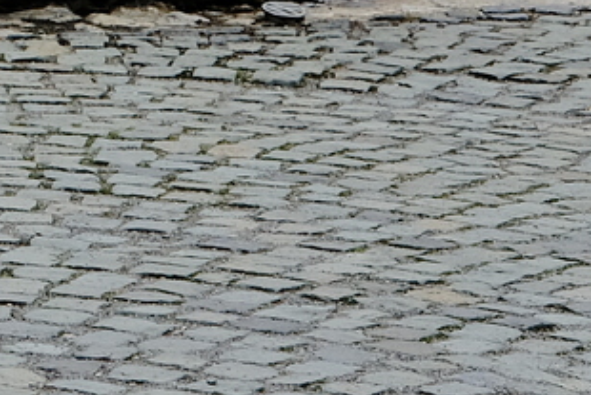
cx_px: -941
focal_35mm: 325
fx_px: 5338
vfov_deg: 4.1
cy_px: -902
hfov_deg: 6.0
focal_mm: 32.5
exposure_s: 1/480
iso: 320
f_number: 5.6
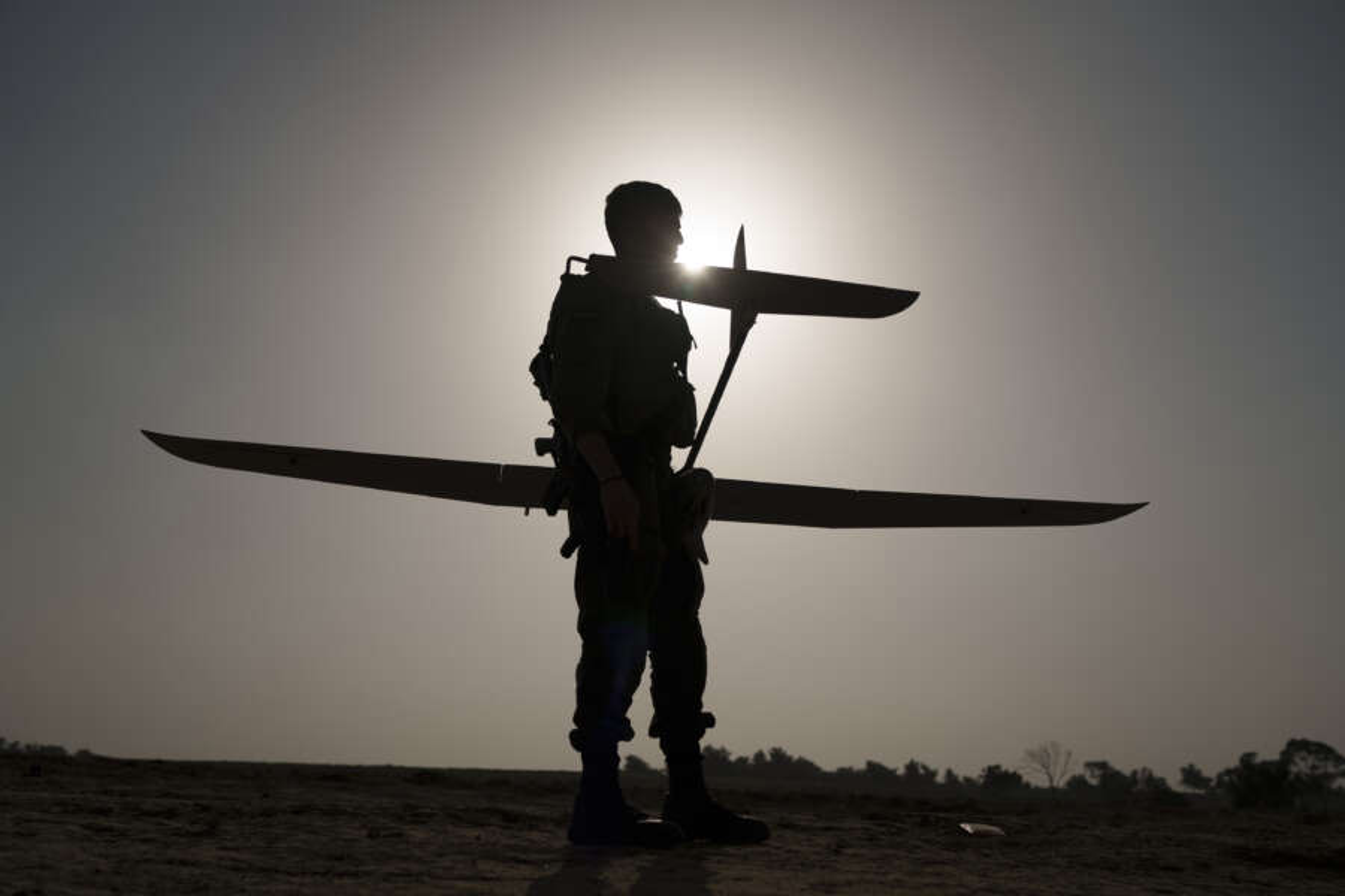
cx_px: 672
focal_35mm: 35
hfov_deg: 54.4
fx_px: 1308
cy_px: 448
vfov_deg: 37.9
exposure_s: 1/16000
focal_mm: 35
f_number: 3.2
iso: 100
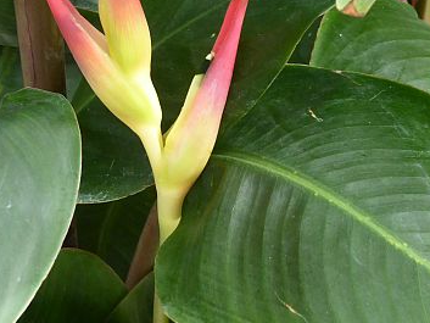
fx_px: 2634
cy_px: 89
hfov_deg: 9.3
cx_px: 188
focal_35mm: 212
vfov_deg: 7.0
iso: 400
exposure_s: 1/60
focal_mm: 19
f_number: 5.1
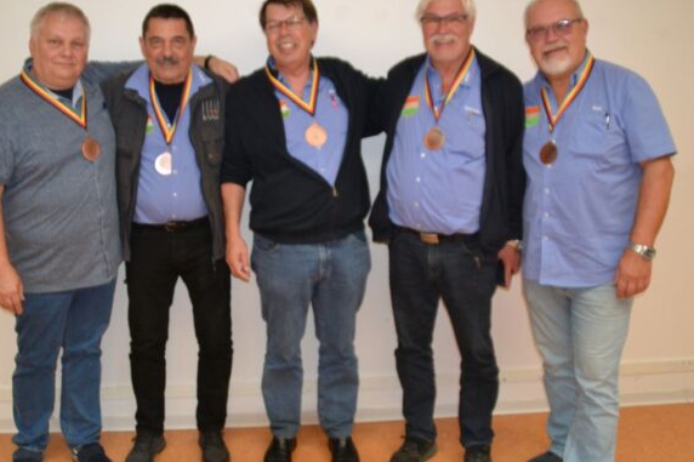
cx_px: 294
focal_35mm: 34
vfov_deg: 38.8
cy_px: 212
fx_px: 655
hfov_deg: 55.6
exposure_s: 1/60
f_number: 3.5
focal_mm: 18
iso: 1400
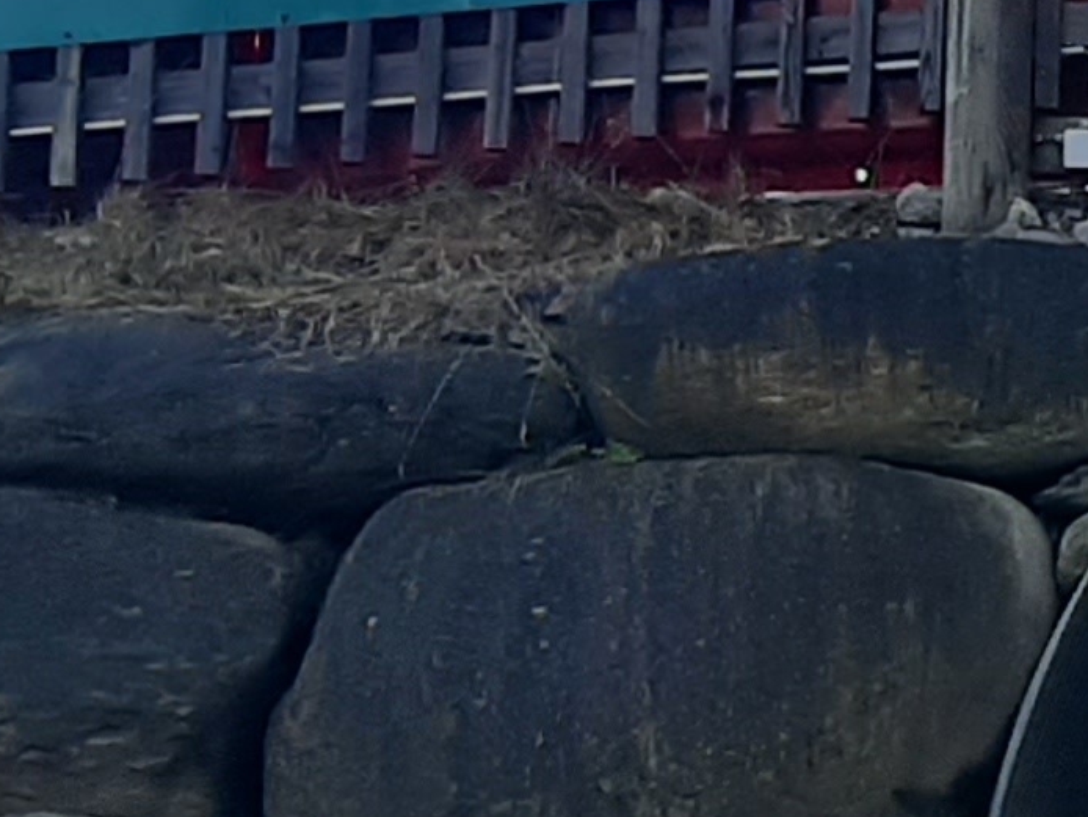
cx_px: 1836
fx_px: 4748
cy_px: 375
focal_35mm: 151
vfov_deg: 9.8
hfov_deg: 12.2
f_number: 1.7
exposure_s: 1/467
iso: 40
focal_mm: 3.93
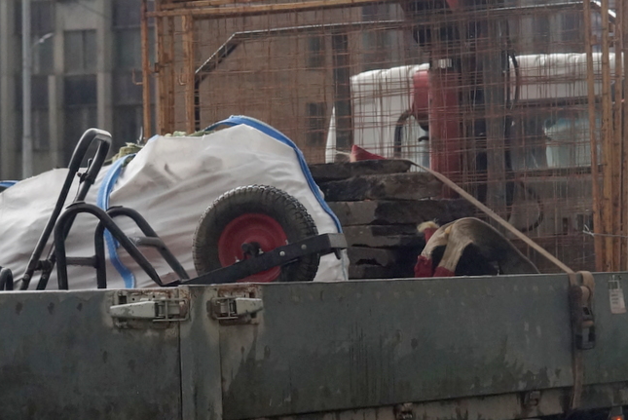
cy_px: 271
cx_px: 311
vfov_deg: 11.1
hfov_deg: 16.5
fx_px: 2164
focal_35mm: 124
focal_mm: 50
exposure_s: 1/1000
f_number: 4.5
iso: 800
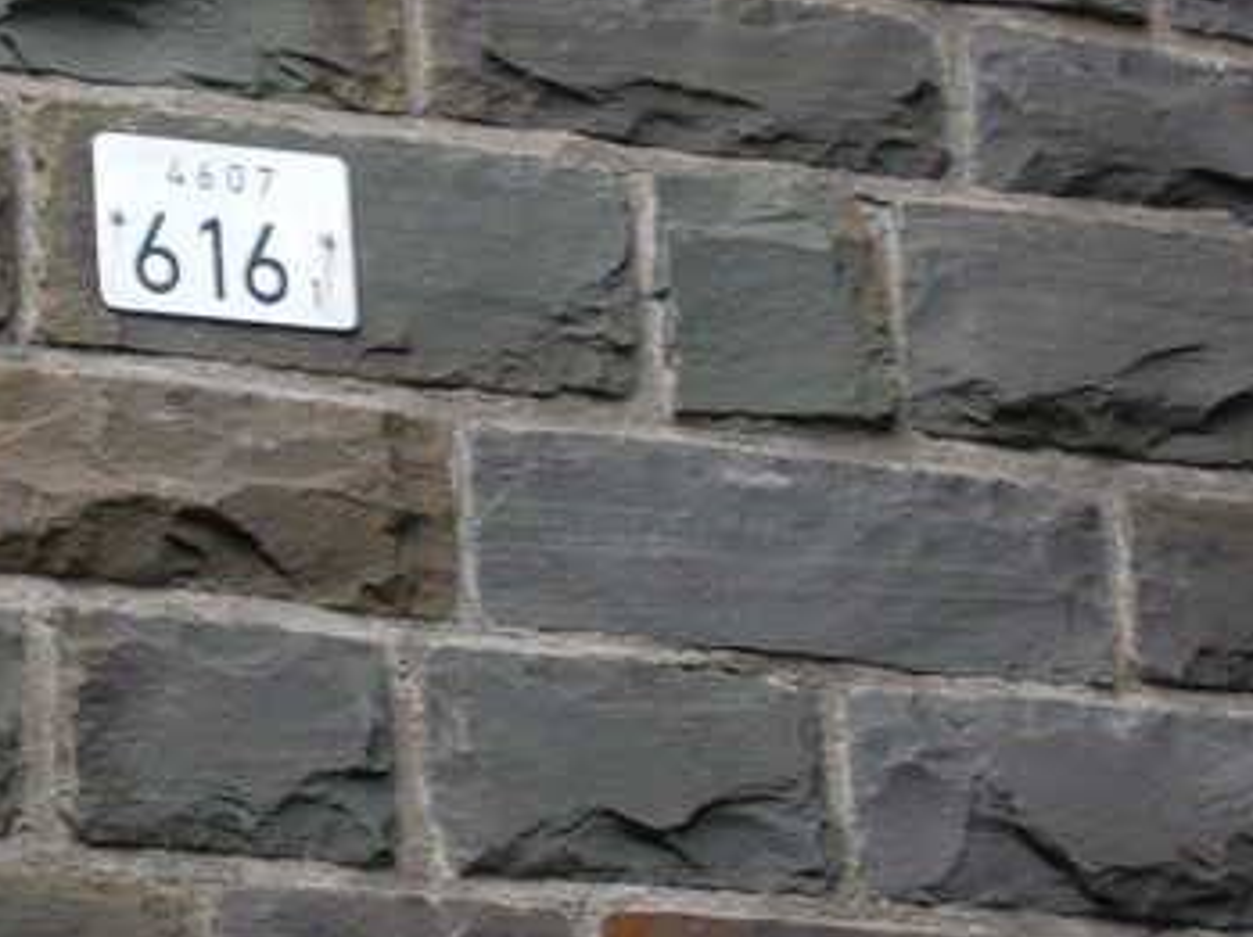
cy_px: 311
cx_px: 206
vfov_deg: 7.4
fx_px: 7268
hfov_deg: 9.8
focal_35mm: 201
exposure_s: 1/60
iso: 100
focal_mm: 18.9
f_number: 5.2
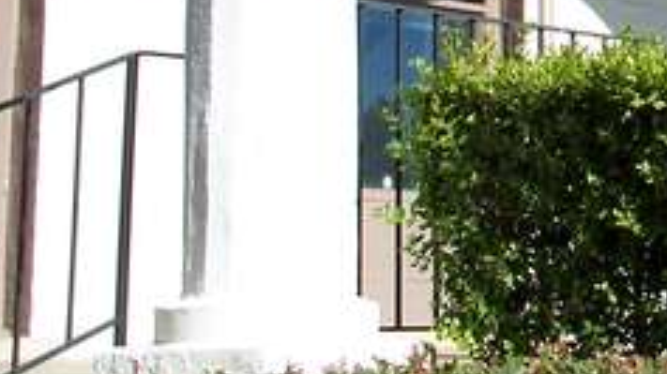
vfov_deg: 8.5
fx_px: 2404
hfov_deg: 14.7
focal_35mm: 136
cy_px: -371
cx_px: 991
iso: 64
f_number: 4
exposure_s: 1/400
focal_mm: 7.8
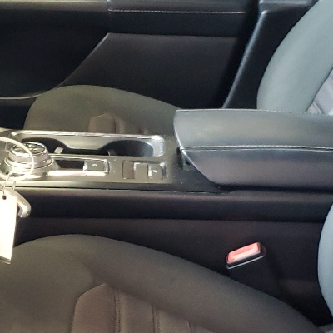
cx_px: 70
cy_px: 217
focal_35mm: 92
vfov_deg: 18.8
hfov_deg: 18.7
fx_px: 1001
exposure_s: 1/40
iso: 275
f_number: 1.5
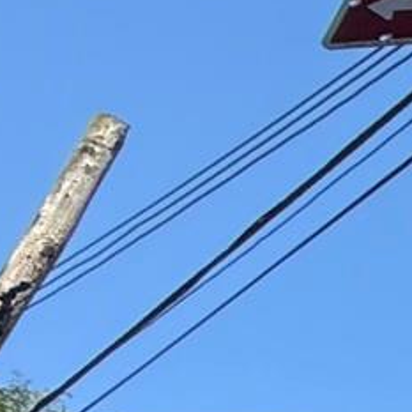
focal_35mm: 109
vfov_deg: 14.5
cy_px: 688
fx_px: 1468
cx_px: 1643
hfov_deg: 8.2
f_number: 2.2
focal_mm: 2.22
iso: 50
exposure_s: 1/686
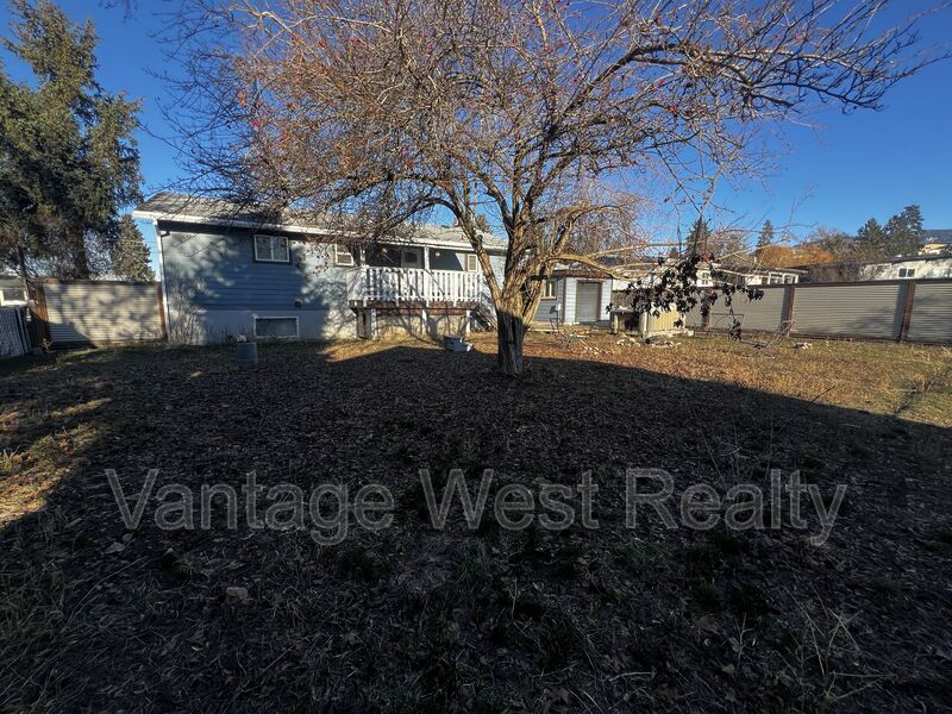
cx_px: 476
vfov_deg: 89.9
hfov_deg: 106.2
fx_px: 358
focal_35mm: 13
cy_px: 357
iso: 32
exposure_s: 1/444
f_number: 1.8
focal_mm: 1.57
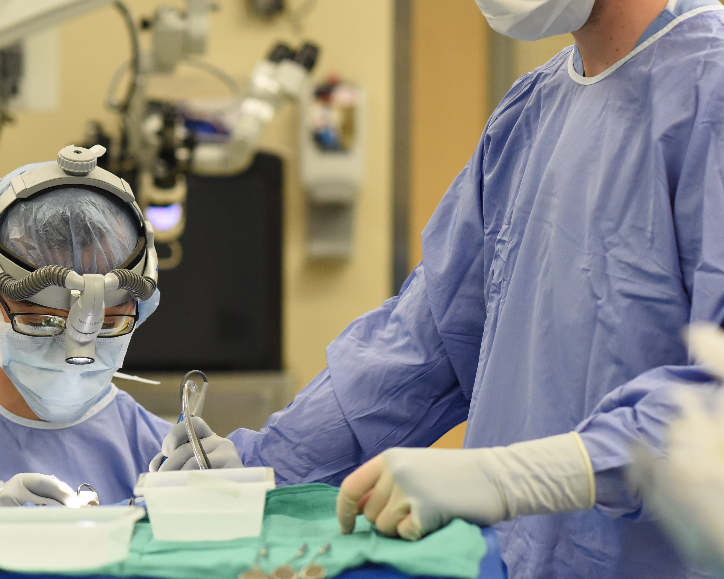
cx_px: 269
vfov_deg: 11.3
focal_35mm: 136
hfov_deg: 14.1
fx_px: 2914
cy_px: 241
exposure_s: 1/2000
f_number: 2.8
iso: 3200
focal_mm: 85
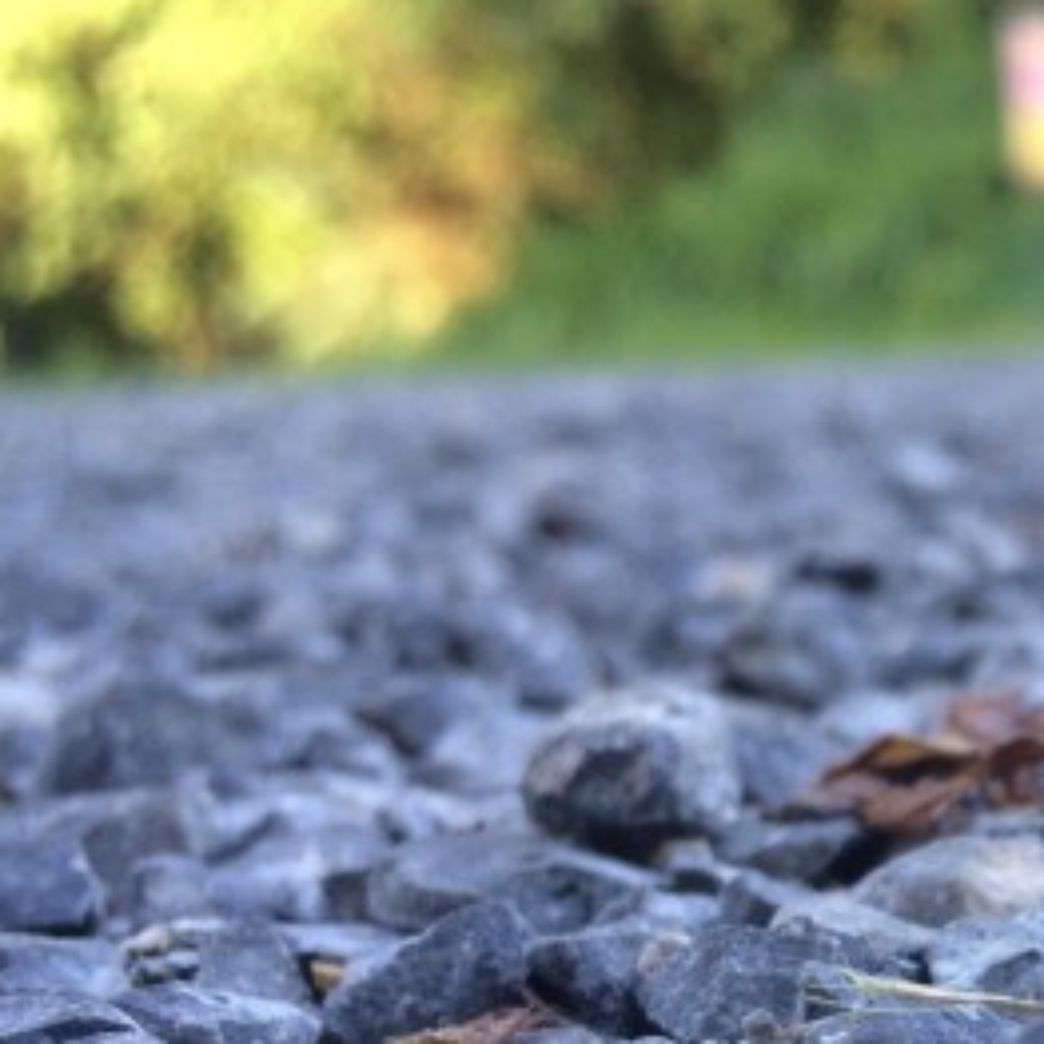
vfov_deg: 23.2
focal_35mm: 73
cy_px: 897
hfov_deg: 21.8
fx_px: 2491
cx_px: 1287
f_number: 2.2
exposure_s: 1/120
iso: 64
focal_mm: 4.12
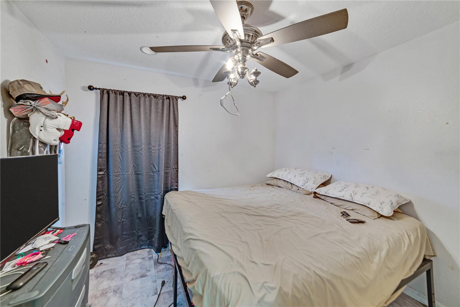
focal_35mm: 14
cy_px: 154
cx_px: 230
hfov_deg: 104.2
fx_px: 179
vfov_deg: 81.2
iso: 160
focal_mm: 14
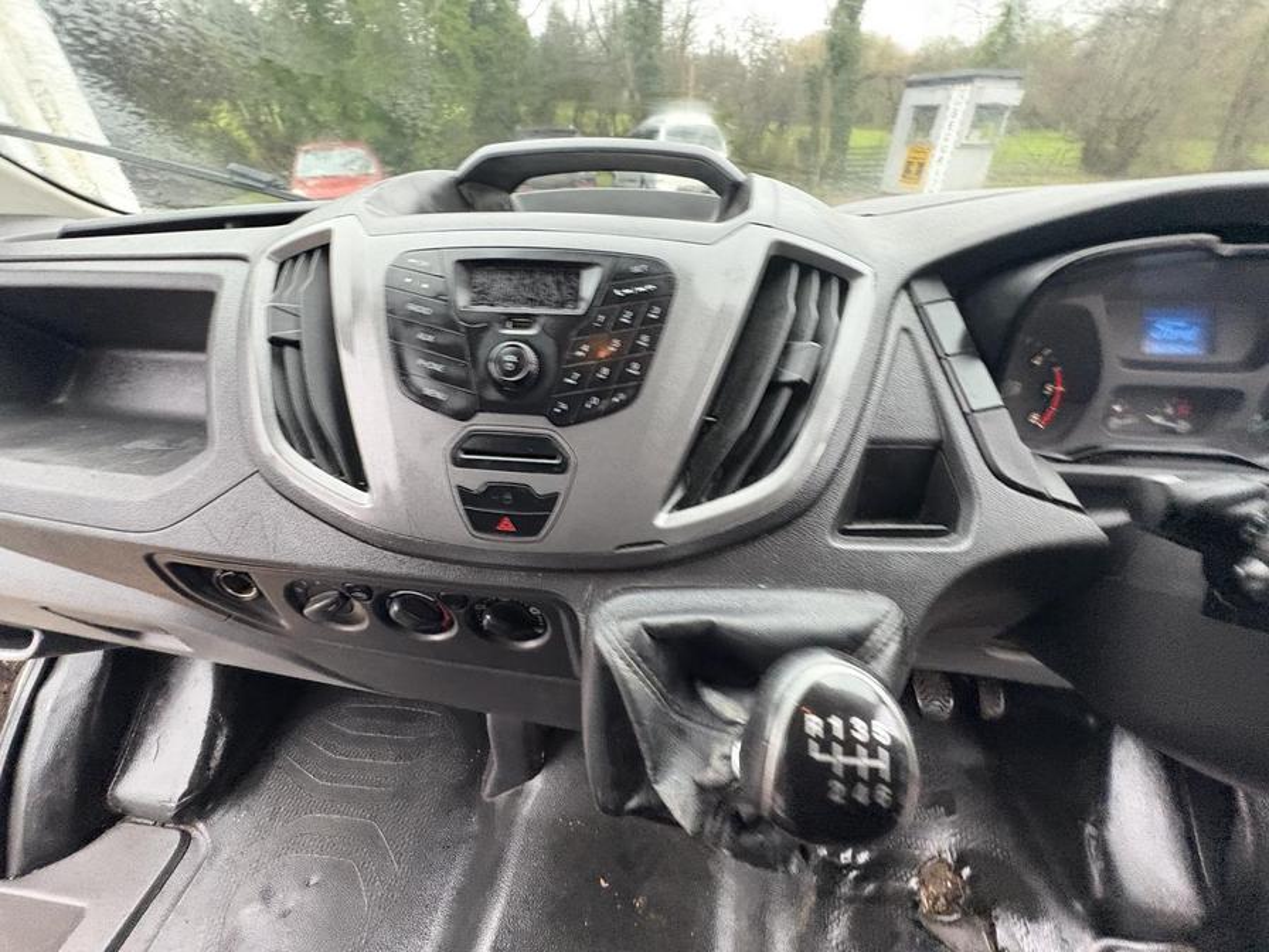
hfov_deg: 102.1
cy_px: 476
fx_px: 513
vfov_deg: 85.7
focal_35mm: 14
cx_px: 634
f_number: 2.2
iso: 800
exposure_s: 1/60
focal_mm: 2.22
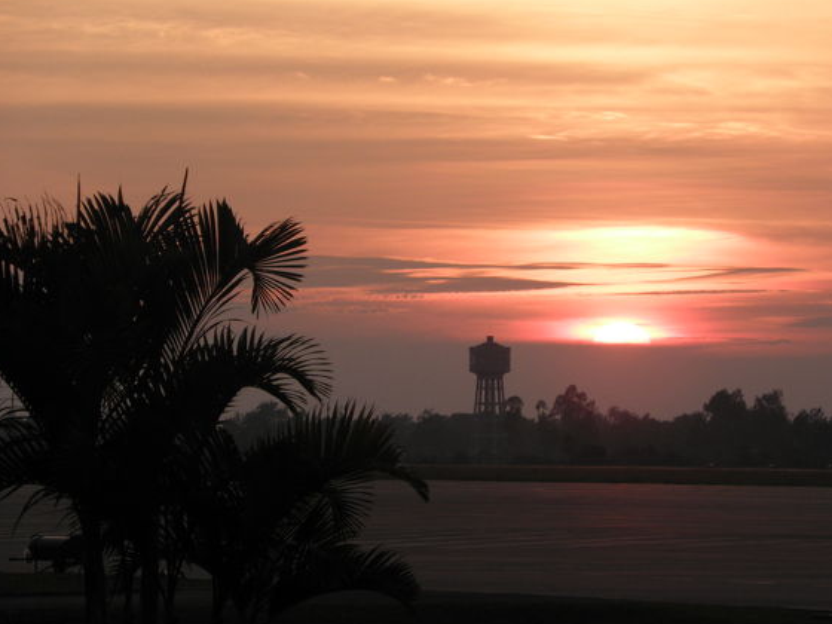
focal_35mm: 275
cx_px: 468
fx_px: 6610
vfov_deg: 5.4
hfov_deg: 7.2
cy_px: 319
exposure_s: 1/250
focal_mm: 42.26
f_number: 4.5
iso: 100
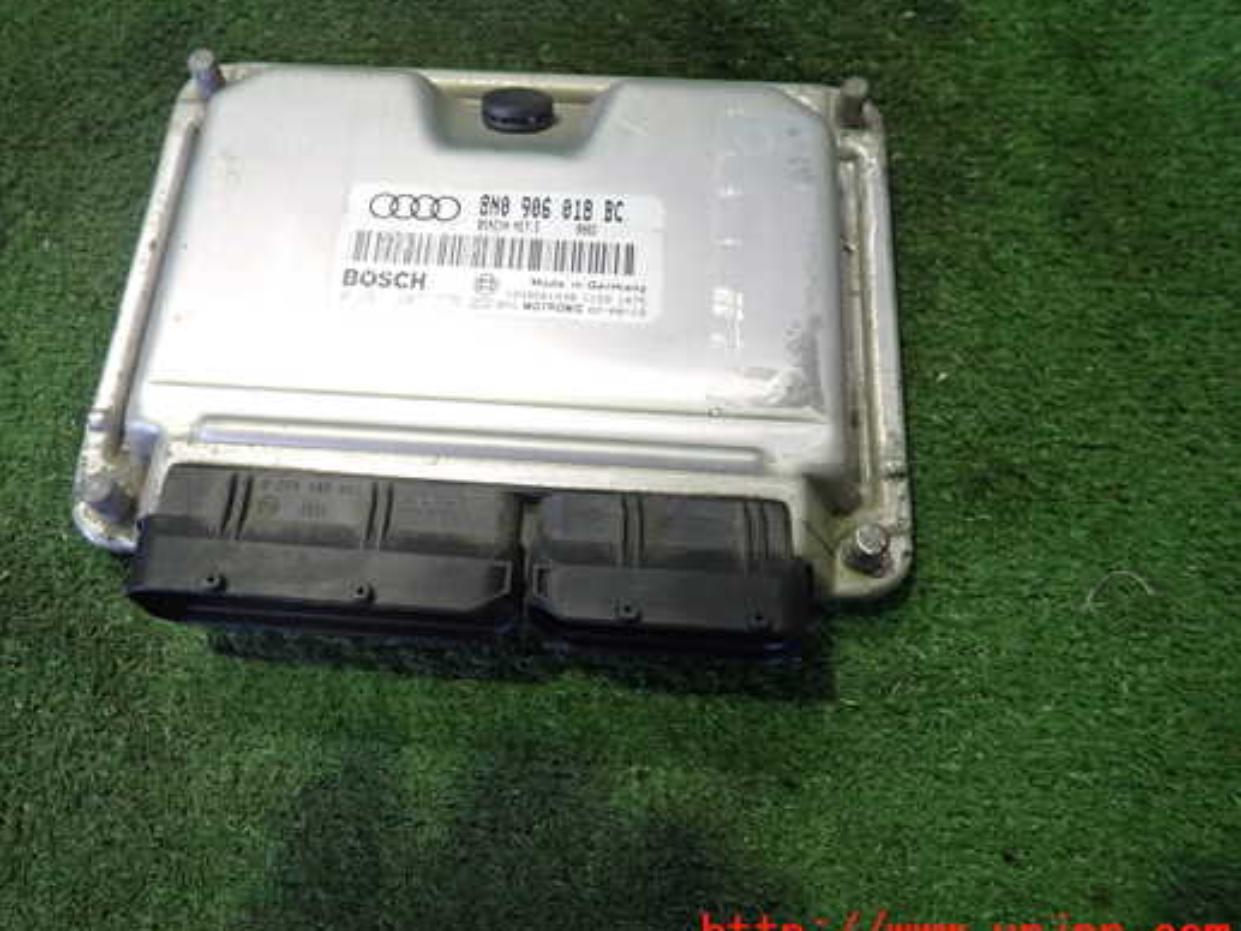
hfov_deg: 61.3
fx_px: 1040
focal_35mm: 29
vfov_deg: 48.2
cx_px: 523
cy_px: 427
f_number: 2
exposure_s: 1/30
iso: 200
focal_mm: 4.5
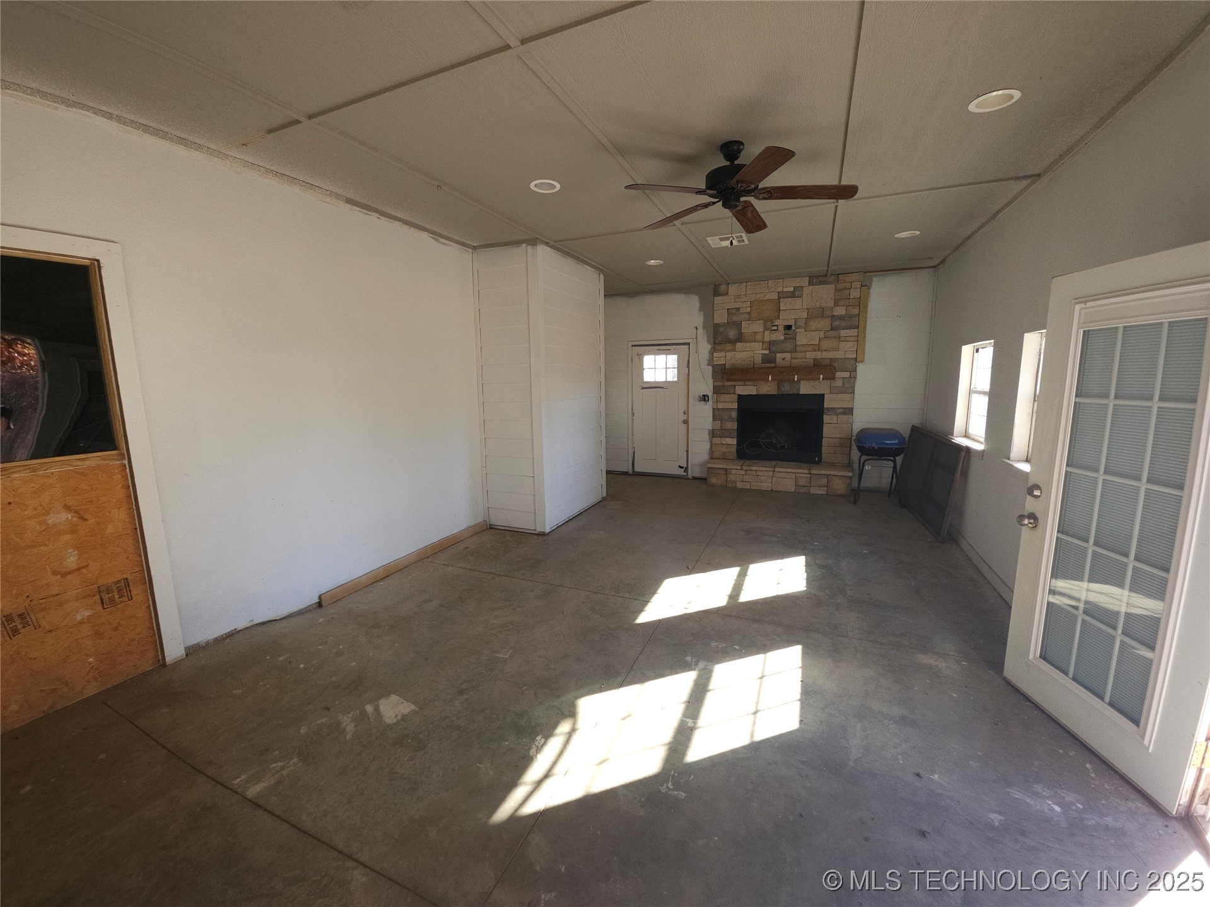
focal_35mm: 13
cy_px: 454
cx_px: 605
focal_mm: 1.74
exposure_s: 1/60
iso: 40
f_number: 2.2
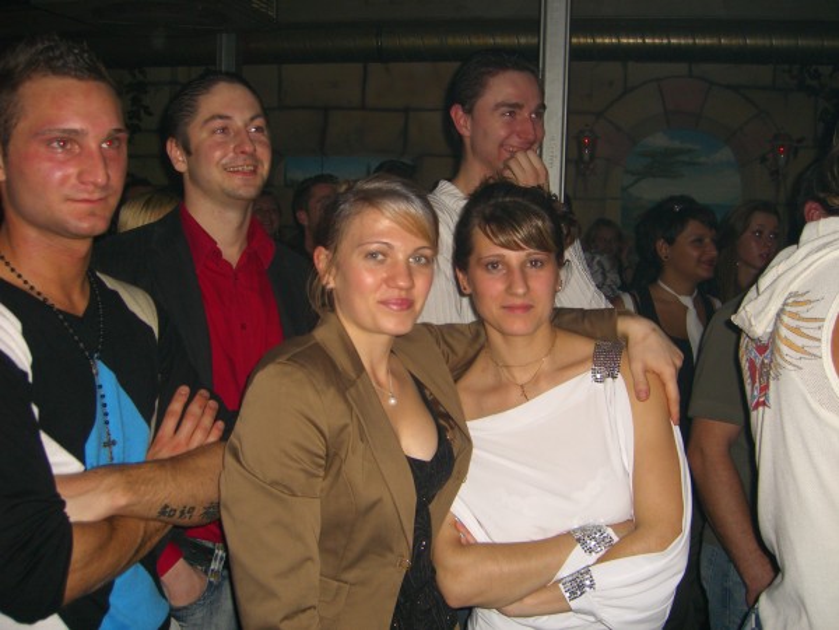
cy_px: 315
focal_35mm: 38
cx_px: 420
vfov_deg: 37.7
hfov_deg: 49.0
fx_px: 921
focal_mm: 7.9
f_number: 2.8
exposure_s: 1/60
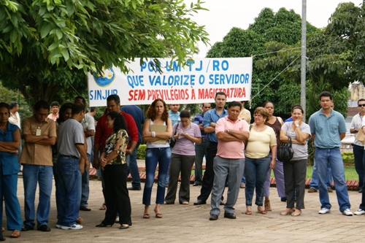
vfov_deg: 13.0
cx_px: 182
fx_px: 1064
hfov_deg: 19.5
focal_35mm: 105
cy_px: 122
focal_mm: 70
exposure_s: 1/125
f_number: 7.1
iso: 100
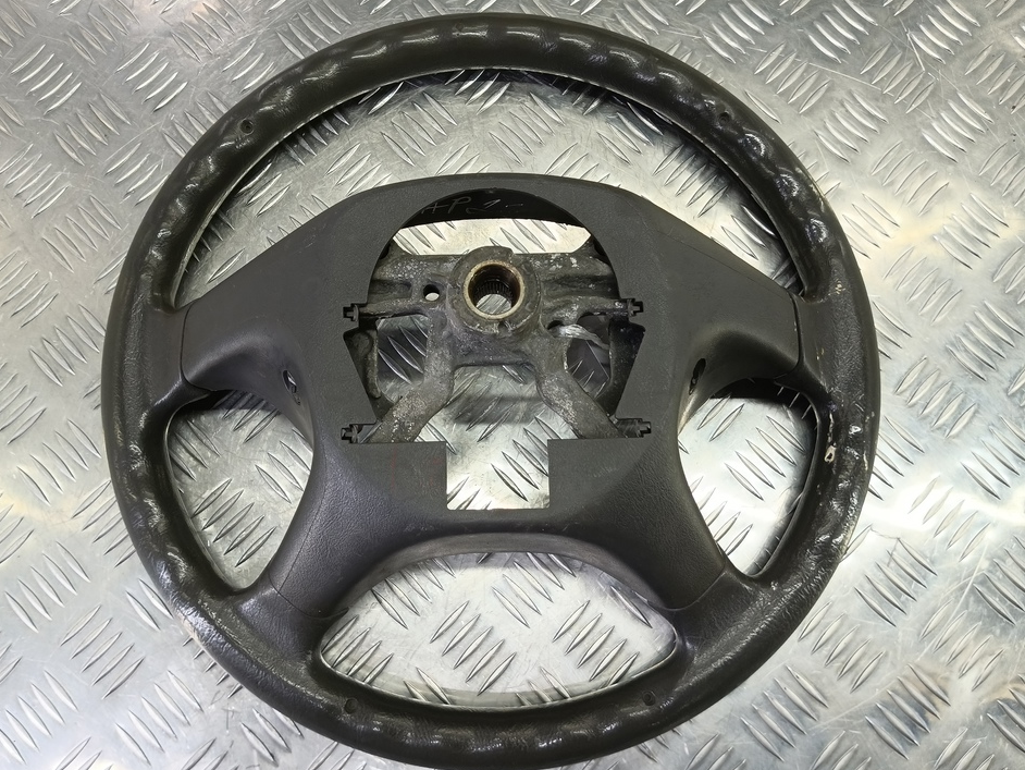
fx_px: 740
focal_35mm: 25
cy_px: 381
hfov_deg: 69.4
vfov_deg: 54.9
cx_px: 503
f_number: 1.6
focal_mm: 4.11
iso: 128
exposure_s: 1/50
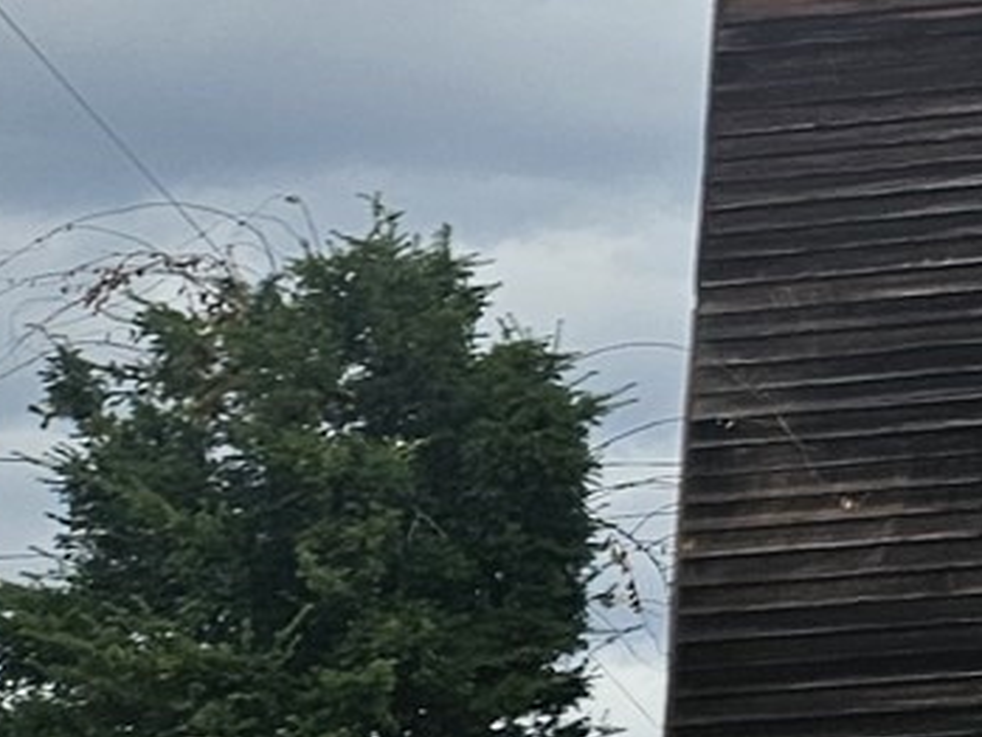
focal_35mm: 135
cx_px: 2569
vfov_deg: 10.9
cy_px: 87
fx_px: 3831
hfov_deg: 11.3
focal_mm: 5.4
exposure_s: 1/1343
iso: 40
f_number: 1.8
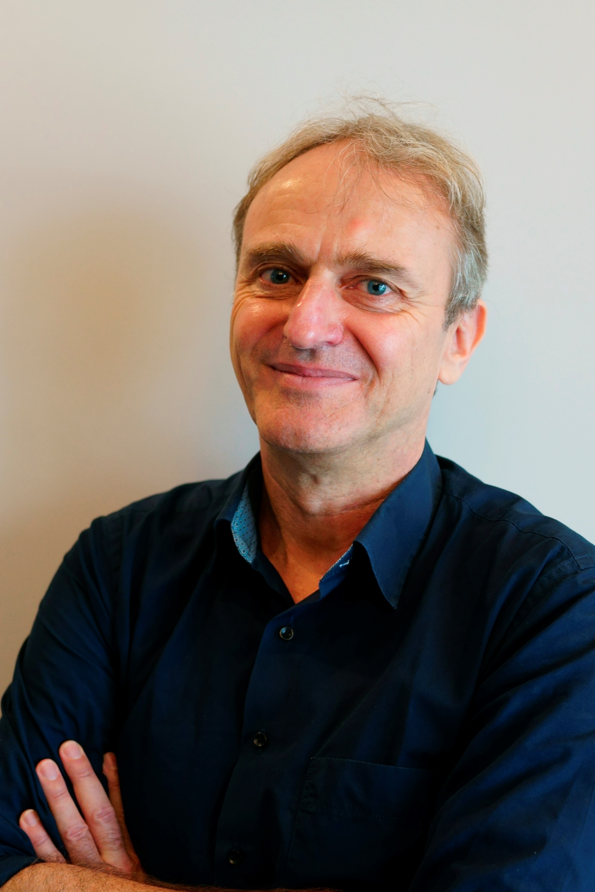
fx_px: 892
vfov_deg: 53.1
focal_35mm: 36
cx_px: 294
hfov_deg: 36.9
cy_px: 449
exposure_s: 1/60
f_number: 2.8
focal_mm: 35
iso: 640
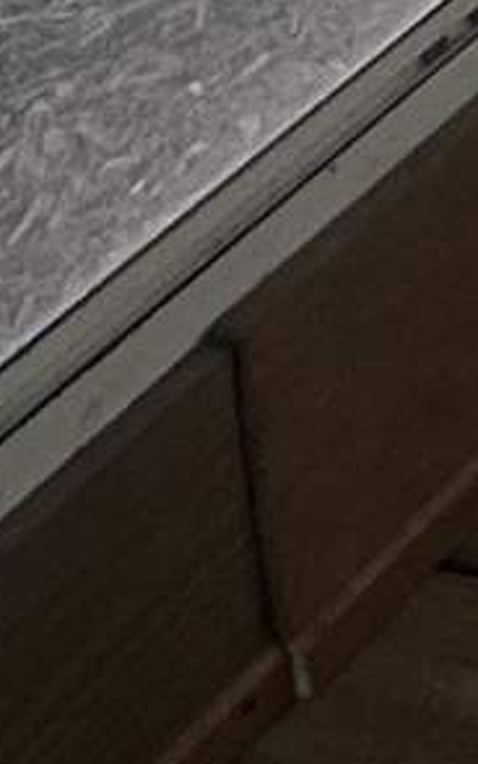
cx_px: 2538
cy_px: -1713
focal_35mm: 155
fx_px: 3228
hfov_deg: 5.6
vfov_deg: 9.5
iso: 40
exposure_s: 1/193
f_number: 2.2
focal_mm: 2.22
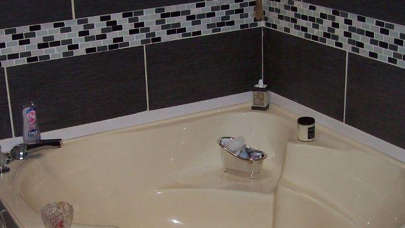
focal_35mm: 64
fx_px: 687
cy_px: 138
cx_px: 167
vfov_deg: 18.8
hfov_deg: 32.8
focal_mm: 6
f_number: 2.7
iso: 80
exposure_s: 1/64
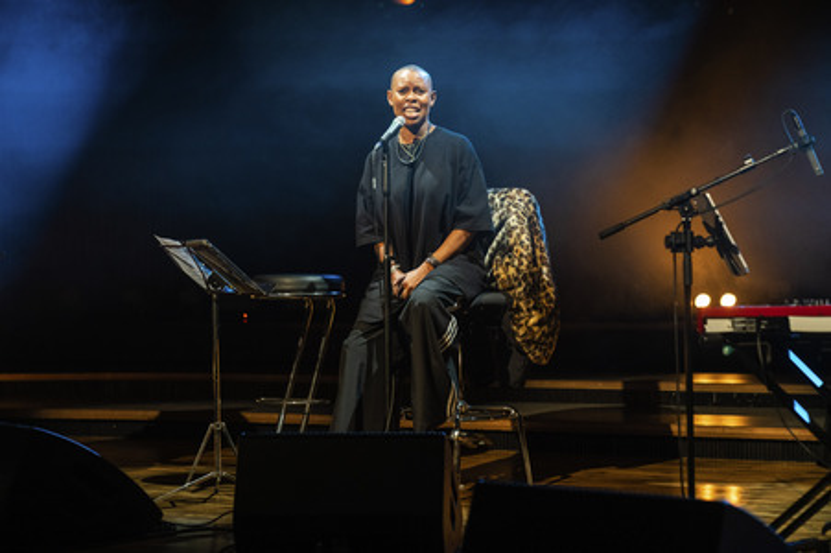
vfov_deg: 20.0
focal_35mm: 68
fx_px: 1568
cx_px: 416
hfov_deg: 29.7
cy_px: 276
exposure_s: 1/250
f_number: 6.3
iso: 2000
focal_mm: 68
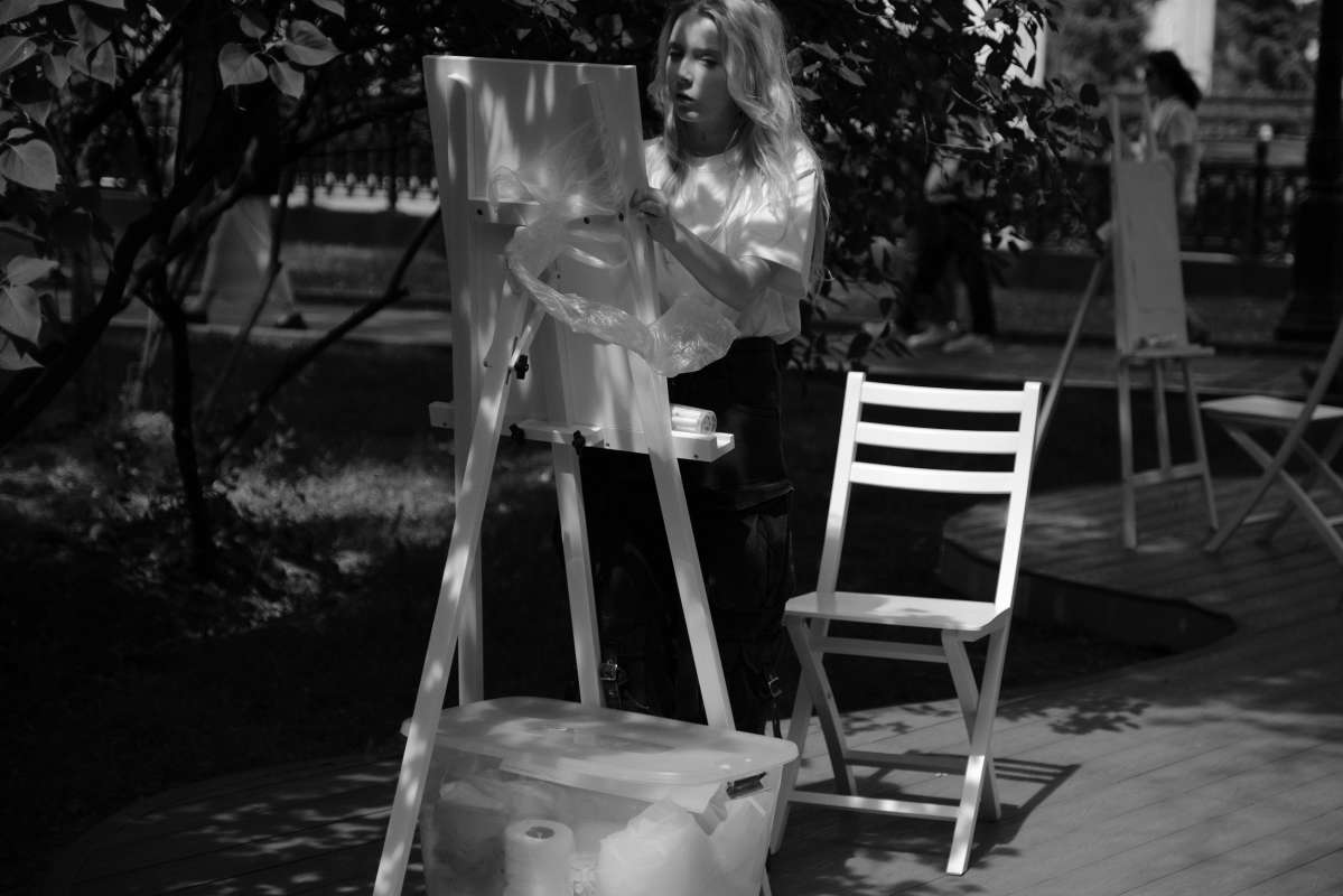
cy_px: 448
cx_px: 672
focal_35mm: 83
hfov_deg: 24.5
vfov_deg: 16.5
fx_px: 3097
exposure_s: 1/7500
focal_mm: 55
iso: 800
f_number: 2.8
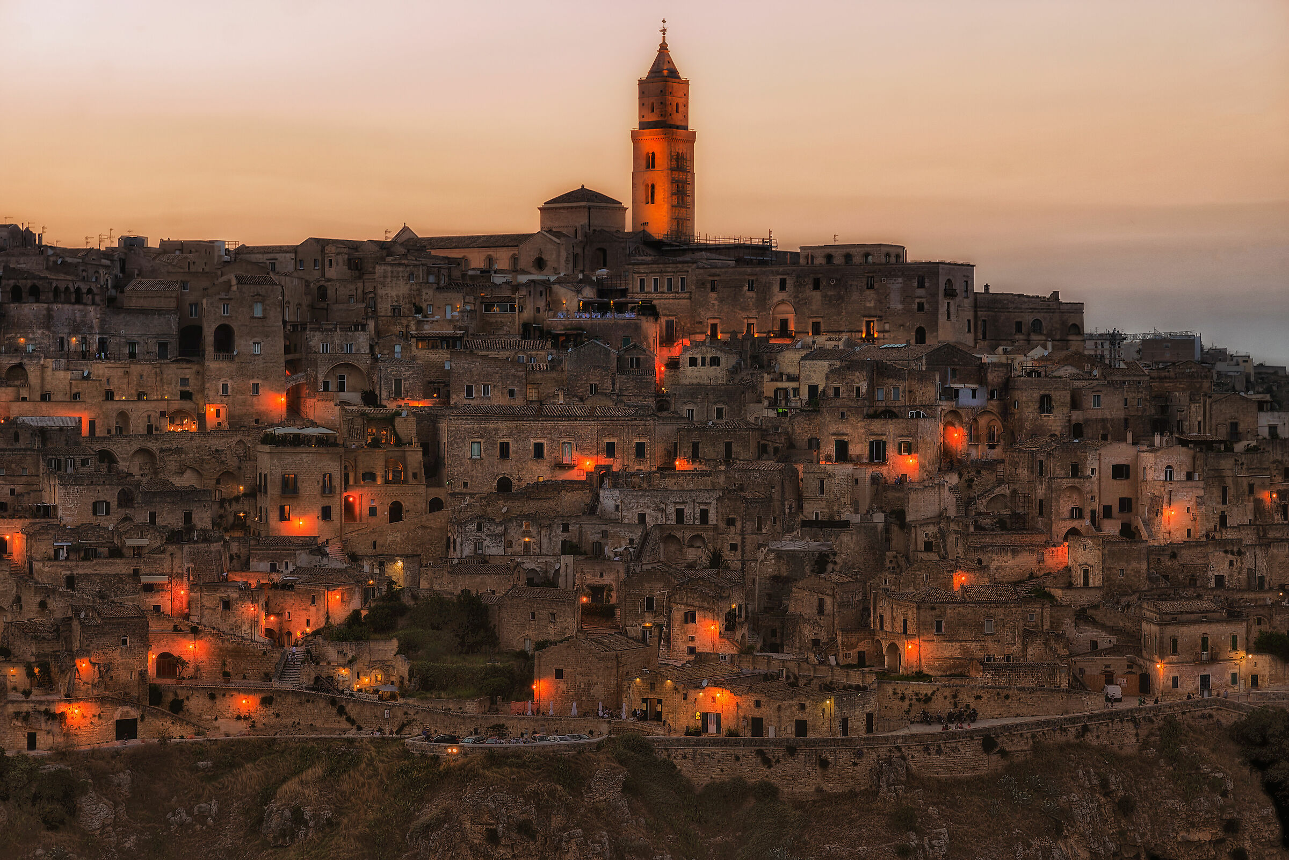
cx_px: 644
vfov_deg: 15.2
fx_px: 3222
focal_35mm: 90
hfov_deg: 22.6
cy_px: 430
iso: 50
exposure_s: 1/1.67
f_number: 7.1
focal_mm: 90
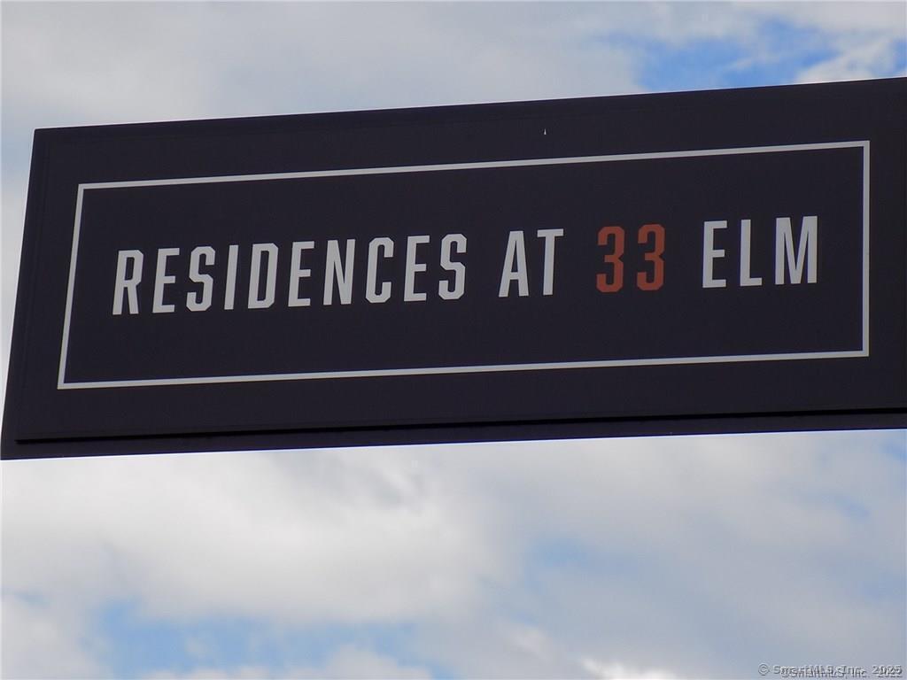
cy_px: 340
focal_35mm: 118
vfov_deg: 12.6
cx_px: 454
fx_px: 3092
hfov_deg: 16.7
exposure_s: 1/400
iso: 80
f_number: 4.8
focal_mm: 20.9
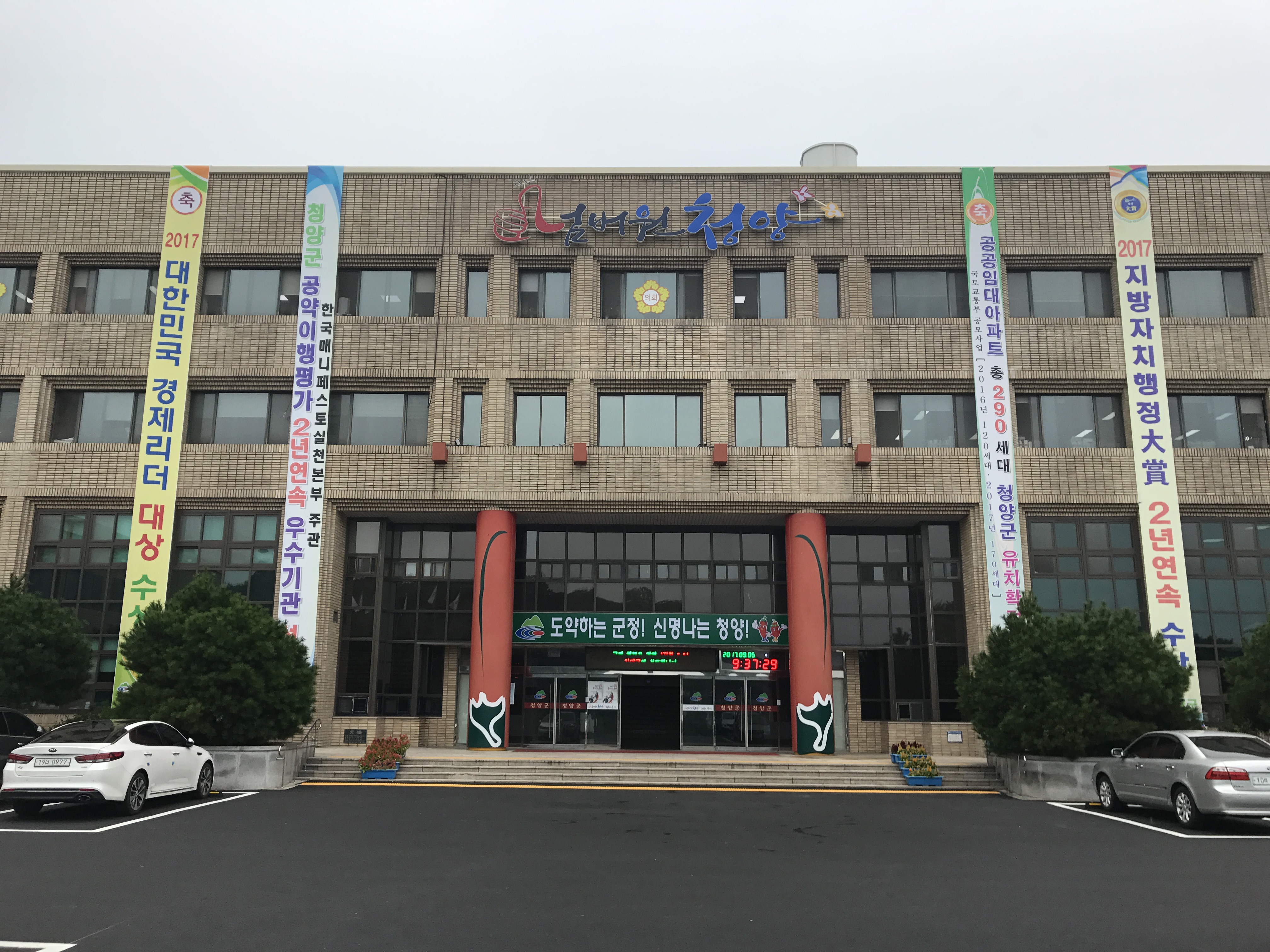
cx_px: 635
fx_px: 1027
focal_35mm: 28
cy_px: 476
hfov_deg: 63.4
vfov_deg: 49.7
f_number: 1.8
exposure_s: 1/967
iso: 20
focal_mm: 3.99
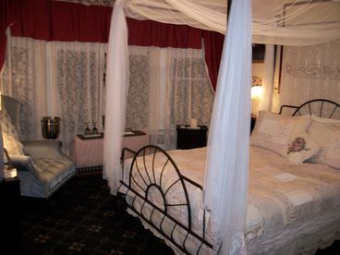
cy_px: 128
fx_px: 314
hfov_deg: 56.8
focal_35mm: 32
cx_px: 170
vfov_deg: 44.2
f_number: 2.9
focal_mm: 5.7
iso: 160
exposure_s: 1/30
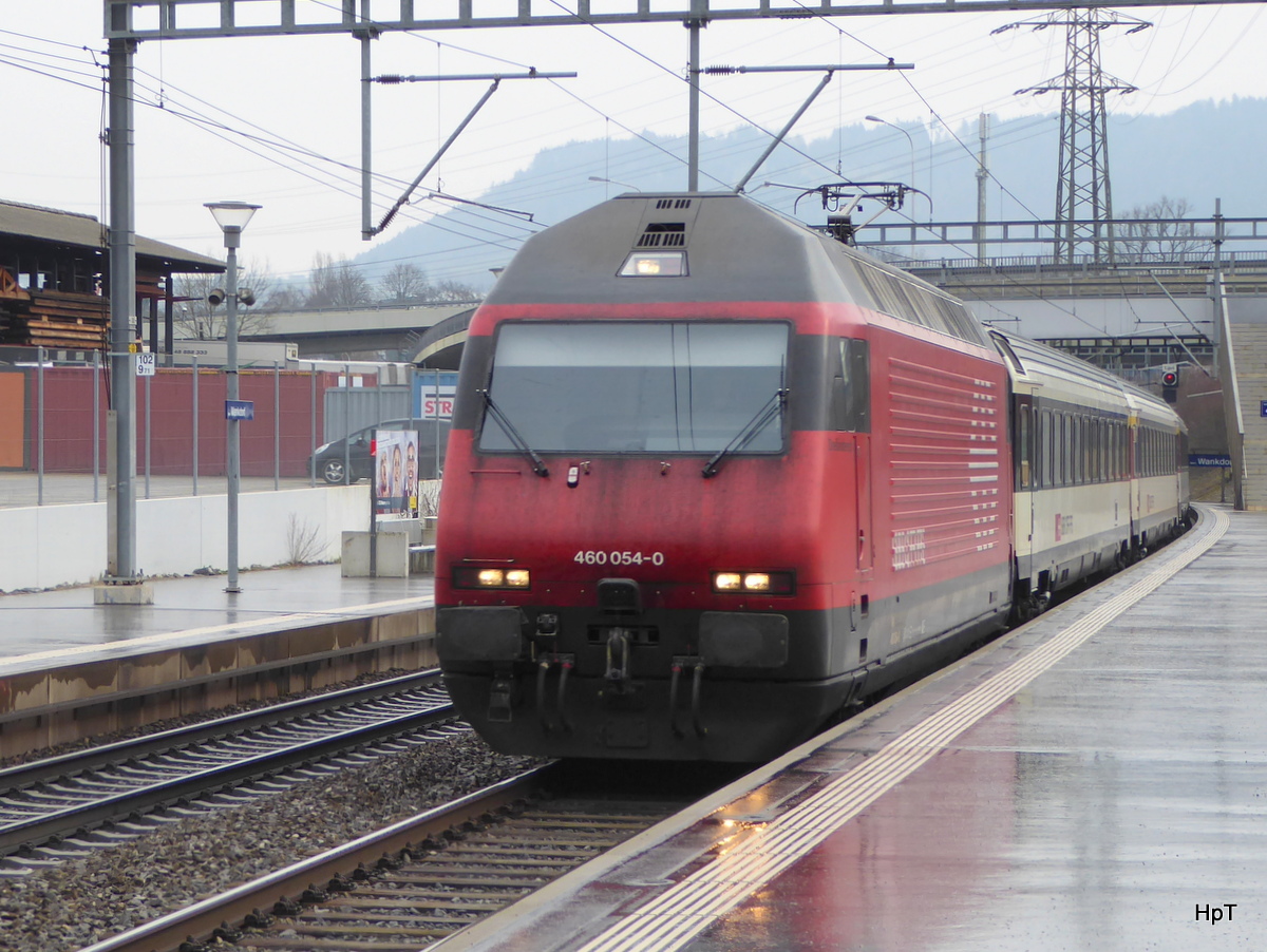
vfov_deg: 19.7
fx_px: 2747
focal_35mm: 75
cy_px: 476
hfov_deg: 26.0
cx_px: 634
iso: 80
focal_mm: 12.5
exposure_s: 1/200
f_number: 4.5
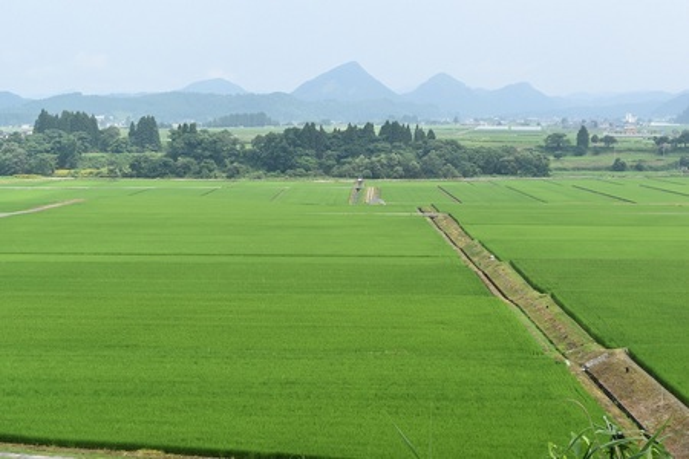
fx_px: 919
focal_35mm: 48
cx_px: 344
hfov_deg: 41.1
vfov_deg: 28.1
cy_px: 230
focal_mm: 32
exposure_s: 1/320
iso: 200
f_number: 9
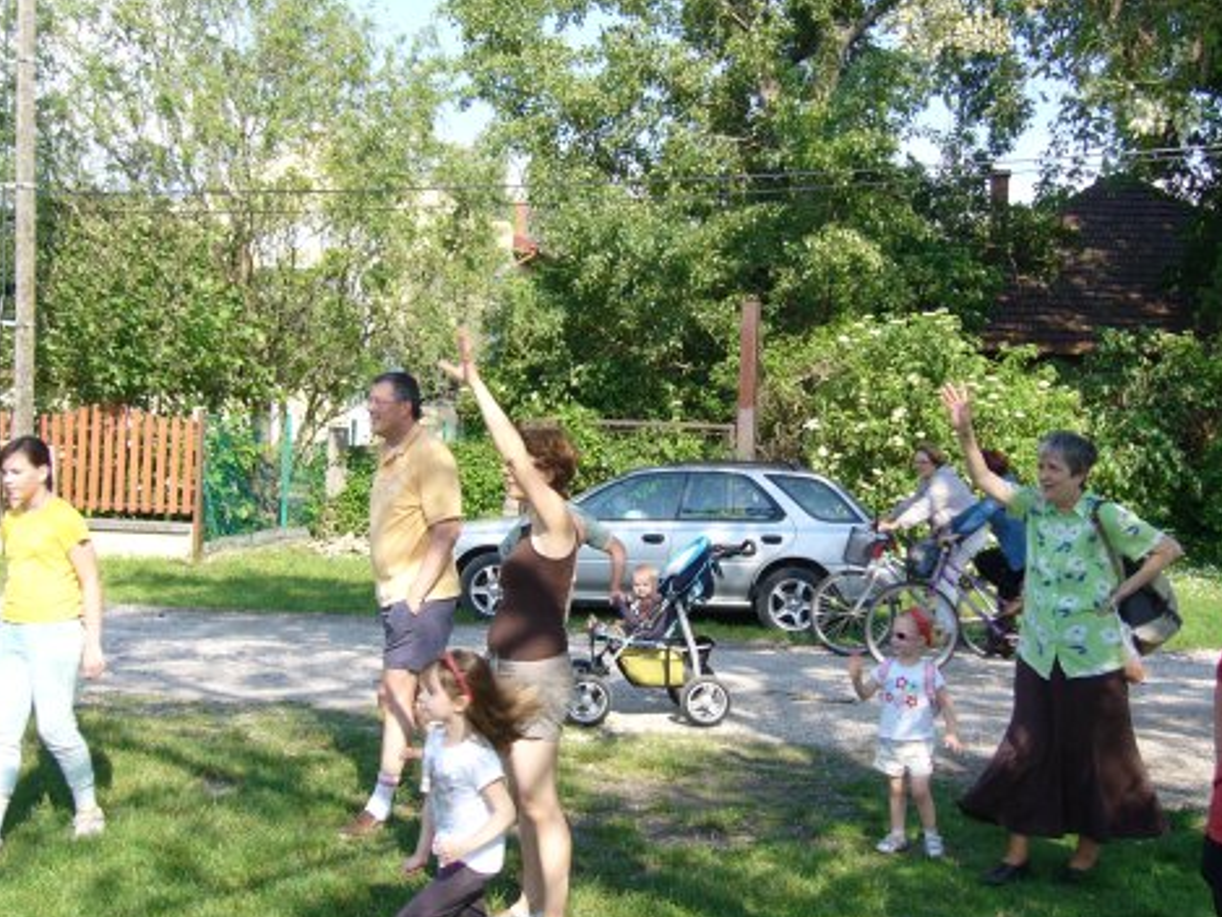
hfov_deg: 43.8
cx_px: 662
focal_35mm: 43
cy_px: 430
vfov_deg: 33.6
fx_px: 1518
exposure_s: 1/100
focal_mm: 5.8
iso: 64
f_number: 5.6
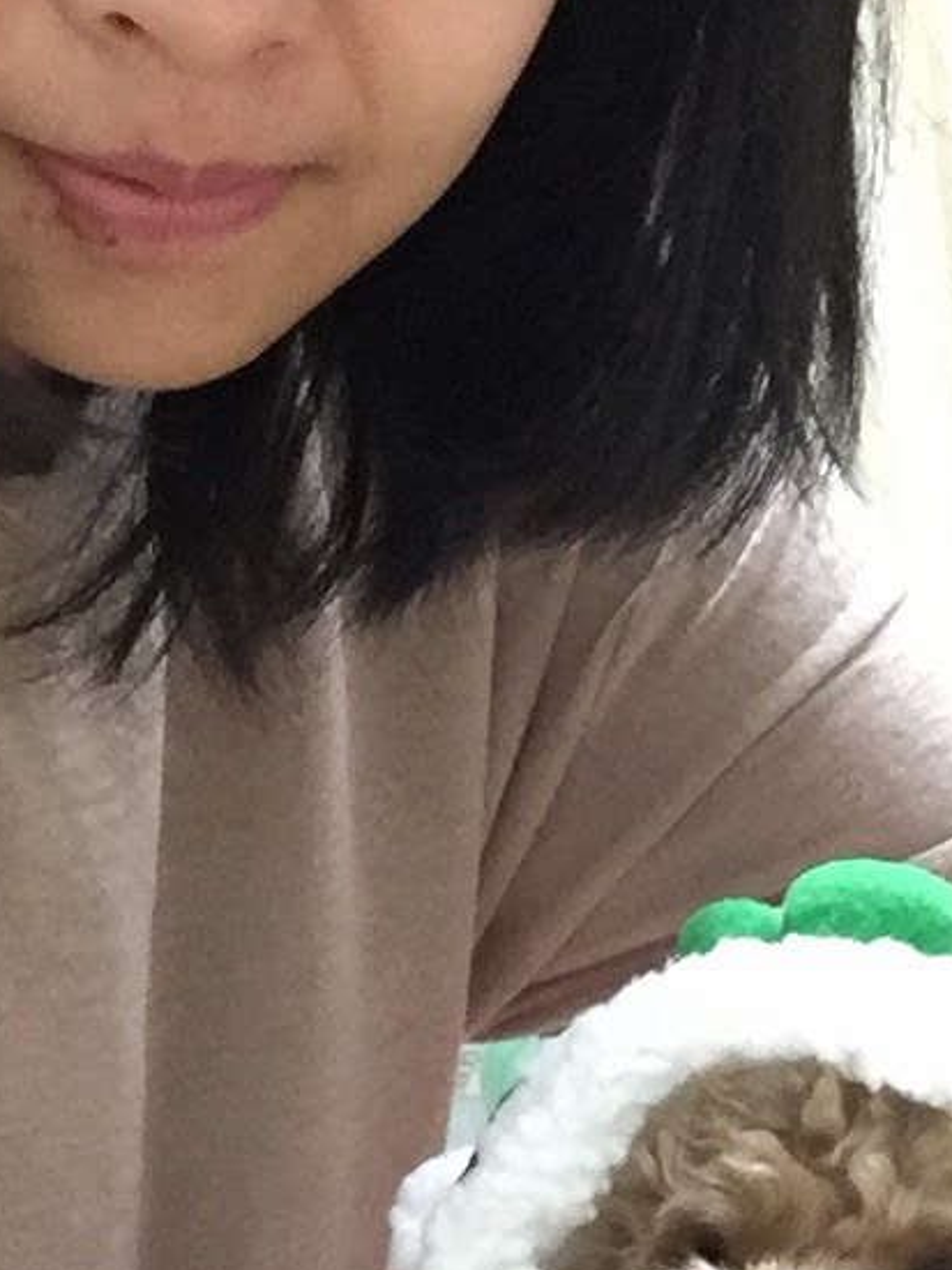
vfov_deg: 26.6
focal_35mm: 72
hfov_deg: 20.0
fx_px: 2641
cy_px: 1007
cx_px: 853
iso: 400
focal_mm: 2.65
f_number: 2.2
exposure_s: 1/15
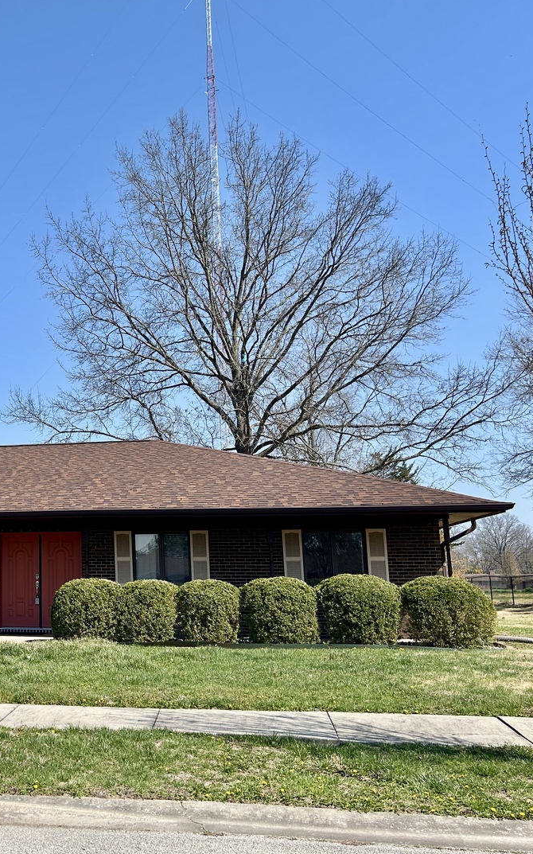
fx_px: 861
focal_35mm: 37
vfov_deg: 52.8
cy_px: 426
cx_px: 2
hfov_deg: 31.8
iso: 50
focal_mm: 5.7
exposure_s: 1/3831
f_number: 1.5
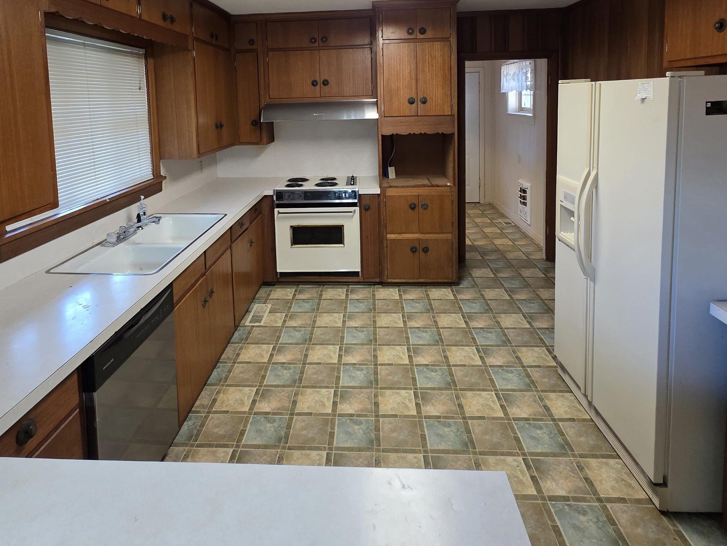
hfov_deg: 81.7
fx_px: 420
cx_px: 343
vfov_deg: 62.1
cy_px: 135
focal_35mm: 20
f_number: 1.9
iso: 400
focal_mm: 2.2
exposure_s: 1/60
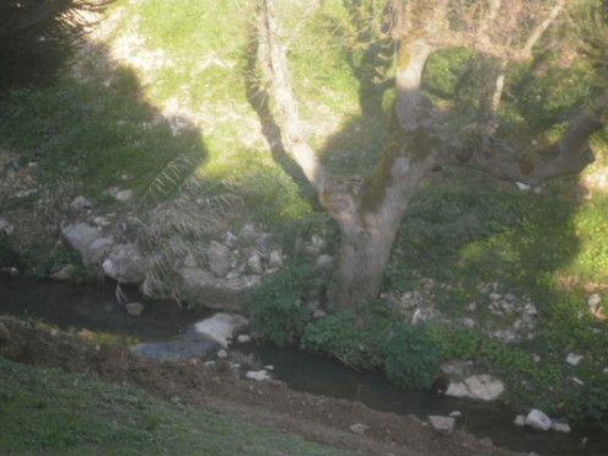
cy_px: 229
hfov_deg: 21.5
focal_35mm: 91
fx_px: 1598
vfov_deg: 16.2
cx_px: 306
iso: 125
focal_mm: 15.91
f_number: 5.5
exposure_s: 1/80
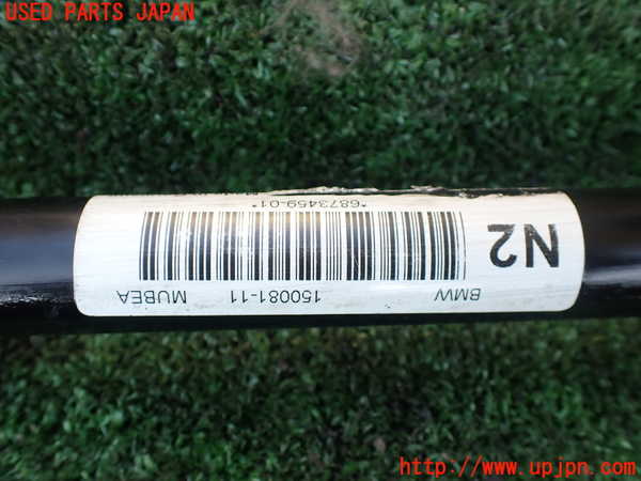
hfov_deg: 60.0
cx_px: 320
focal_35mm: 30
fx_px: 556
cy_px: 240
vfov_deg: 46.8
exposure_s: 1/125
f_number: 2.3
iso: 125
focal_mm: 5.4
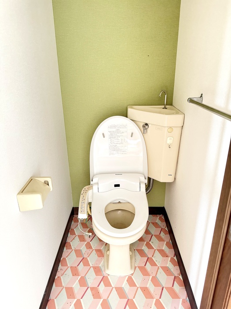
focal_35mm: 24
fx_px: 214
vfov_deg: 71.6
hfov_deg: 56.8
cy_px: 154
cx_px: 116
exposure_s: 1/30
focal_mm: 6.76
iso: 1250
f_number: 1.78
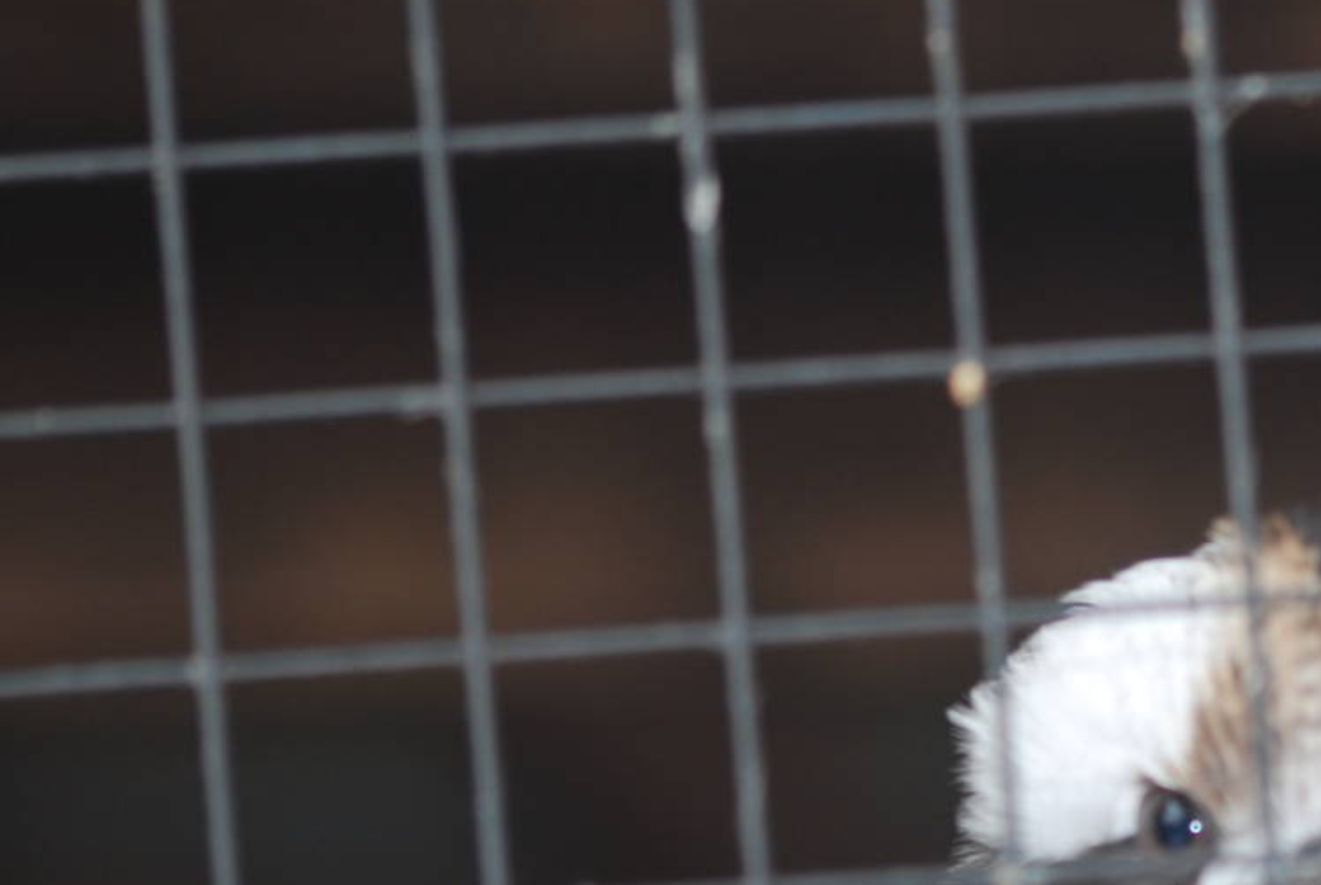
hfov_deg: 7.4
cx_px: 1272
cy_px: 895
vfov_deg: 5.0
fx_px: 10141
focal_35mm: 276
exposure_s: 1/60
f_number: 4
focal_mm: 86
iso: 200
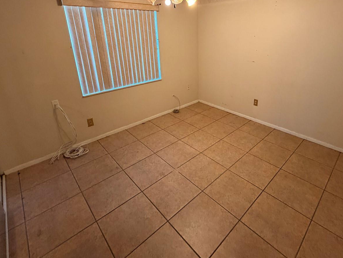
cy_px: 92
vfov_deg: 67.3
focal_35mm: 19
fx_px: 188
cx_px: 198
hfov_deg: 84.1
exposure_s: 1/60
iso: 400
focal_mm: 2.22
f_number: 2.2
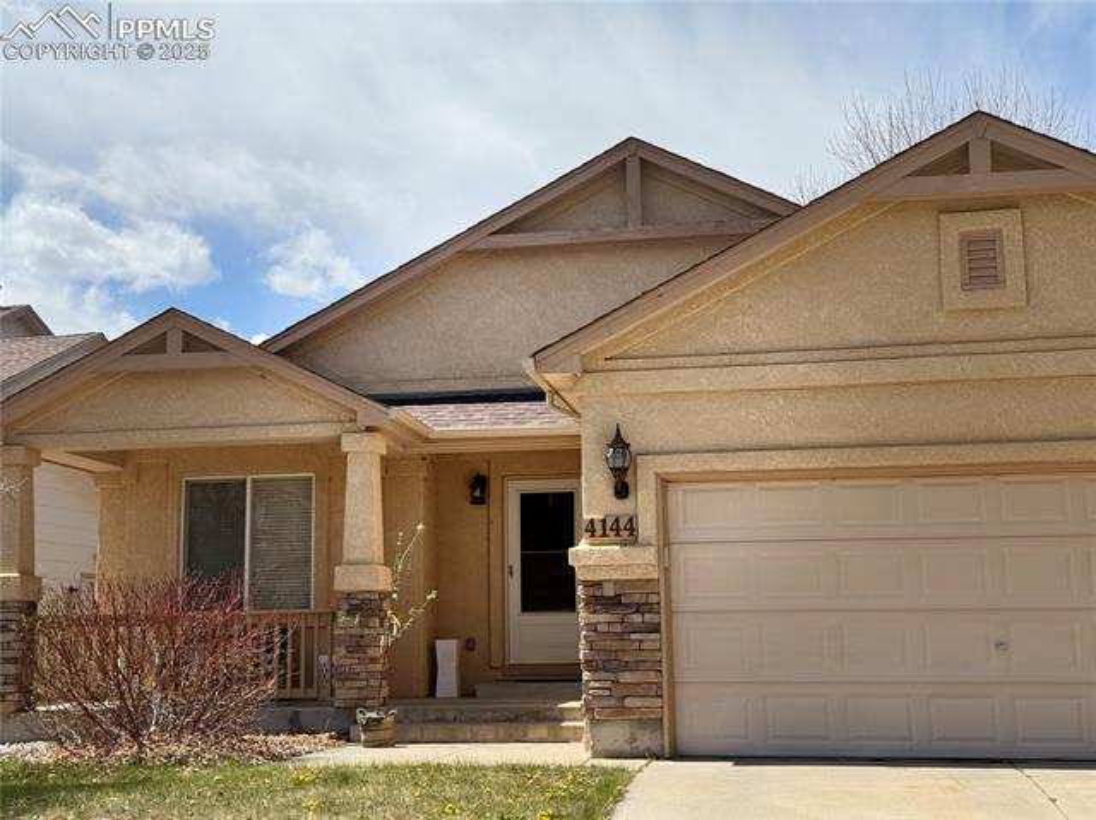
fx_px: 1519
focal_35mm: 48
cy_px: 410
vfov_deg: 30.2
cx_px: 548
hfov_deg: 39.7
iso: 64
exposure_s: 1/5376
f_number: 1.78
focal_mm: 6.76
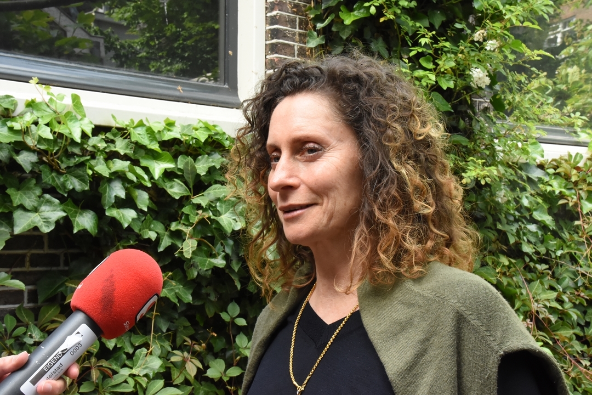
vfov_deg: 19.7
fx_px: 1135
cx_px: 296
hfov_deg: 29.2
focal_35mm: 69
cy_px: 198
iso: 2000
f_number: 22
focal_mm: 46
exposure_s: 1/60
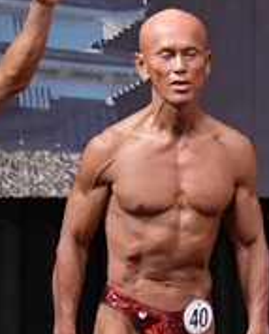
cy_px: 298
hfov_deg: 1.9
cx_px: 262
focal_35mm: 823
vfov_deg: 2.3
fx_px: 8169
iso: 6400
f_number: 5.6
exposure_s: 1/400
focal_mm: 135
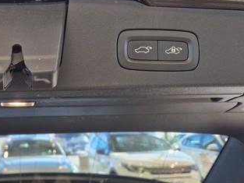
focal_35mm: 47
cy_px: 78
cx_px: 33
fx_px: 331
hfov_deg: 38.2
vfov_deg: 30.9
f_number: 1.8
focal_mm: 5.4
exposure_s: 1/180
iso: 200
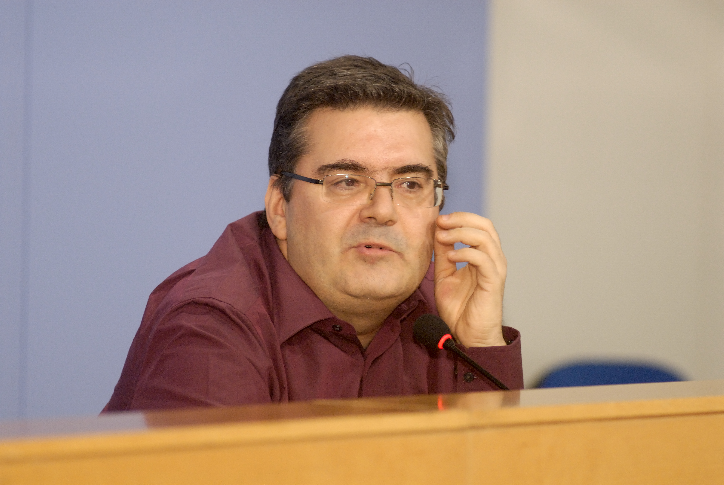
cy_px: 242
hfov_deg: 7.6
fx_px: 5436
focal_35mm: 270
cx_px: 362
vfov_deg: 5.1
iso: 640
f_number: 3.5
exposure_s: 1/50
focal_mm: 180
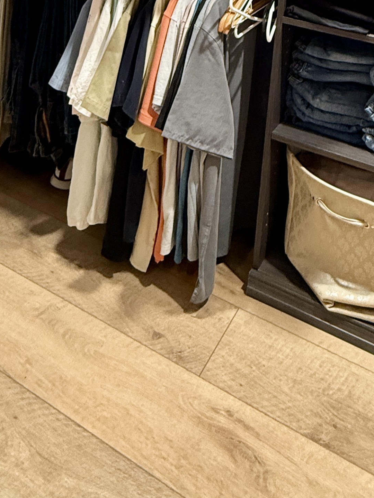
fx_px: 548
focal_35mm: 38
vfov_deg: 38.0
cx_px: 202
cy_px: -86
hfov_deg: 37.7
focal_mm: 2.22
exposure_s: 1/60
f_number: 2.2
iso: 320
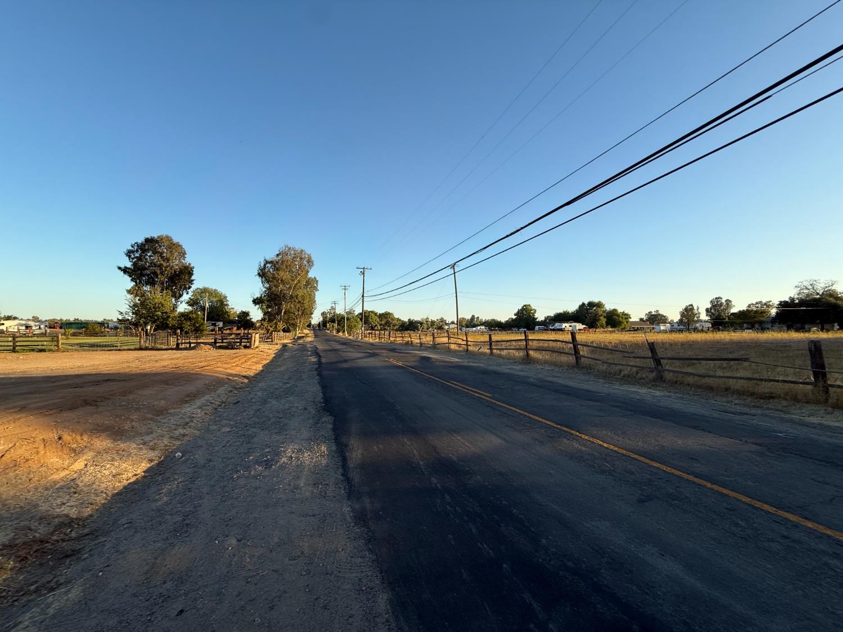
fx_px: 341
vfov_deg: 85.7
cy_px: 316
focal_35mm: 14
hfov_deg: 102.1
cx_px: 422
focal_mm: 2.22
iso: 50
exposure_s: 1/799
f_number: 2.2
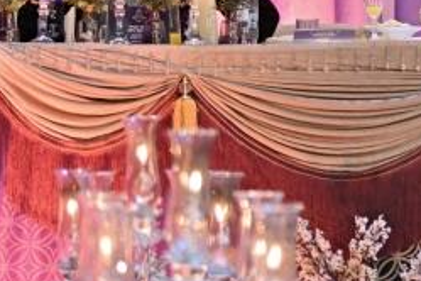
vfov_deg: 4.7
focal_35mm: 288
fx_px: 3368
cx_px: 526
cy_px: -202
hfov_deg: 7.1
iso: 640
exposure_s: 1/160
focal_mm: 70
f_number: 2.8
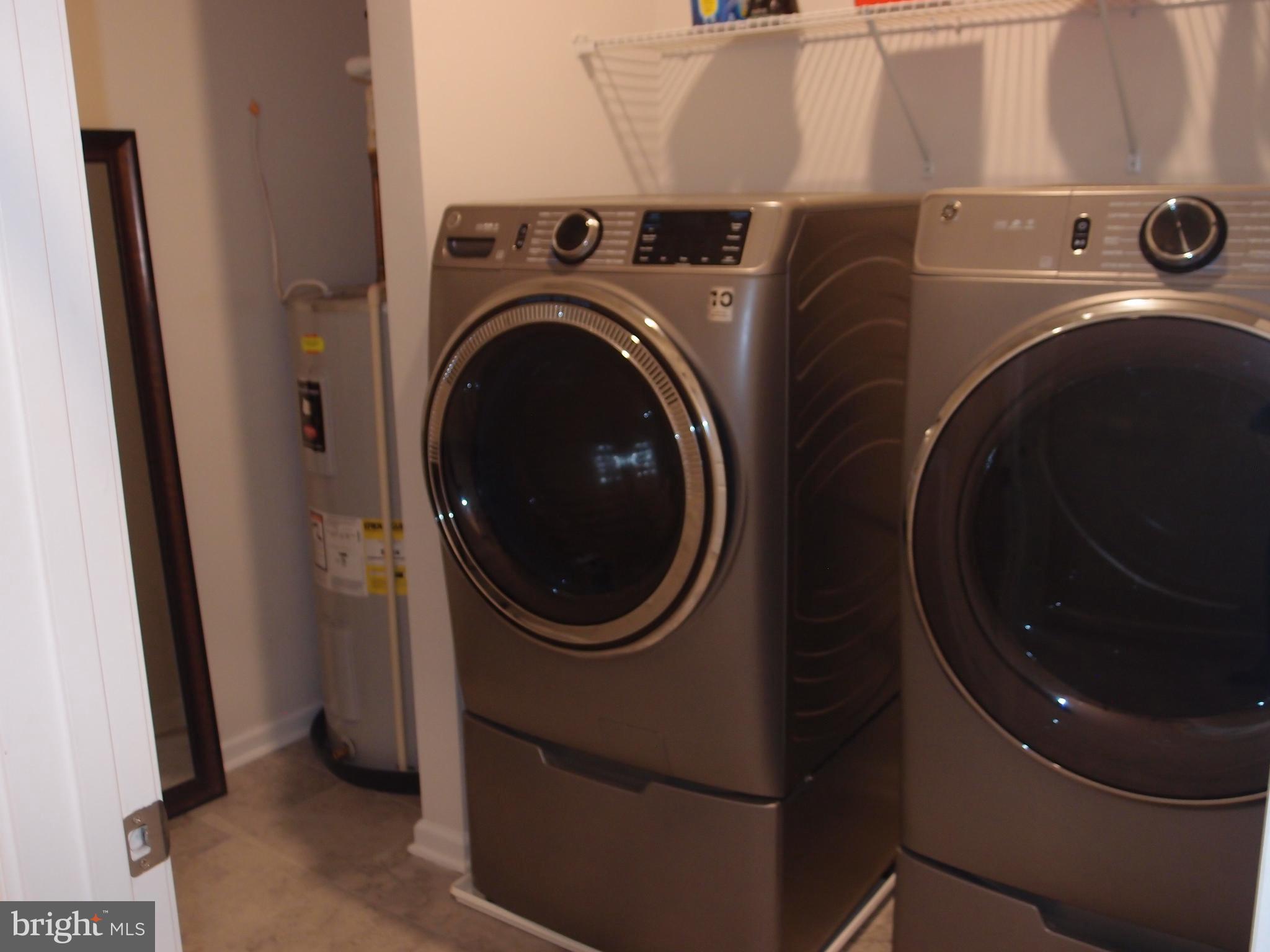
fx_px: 1174
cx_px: 635
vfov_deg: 44.2
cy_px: 476
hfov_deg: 56.8
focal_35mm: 32
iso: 200
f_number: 1.9
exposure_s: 1/40
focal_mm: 6.87
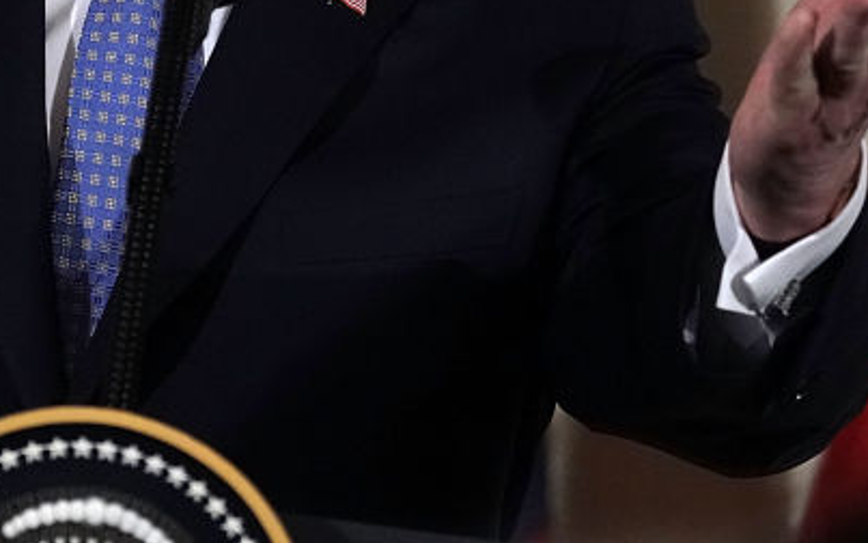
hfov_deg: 4.1
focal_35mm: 513
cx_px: 142
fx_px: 12137
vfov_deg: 2.6
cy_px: -100
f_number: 5.6
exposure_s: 1/1250
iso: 6400
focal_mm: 198
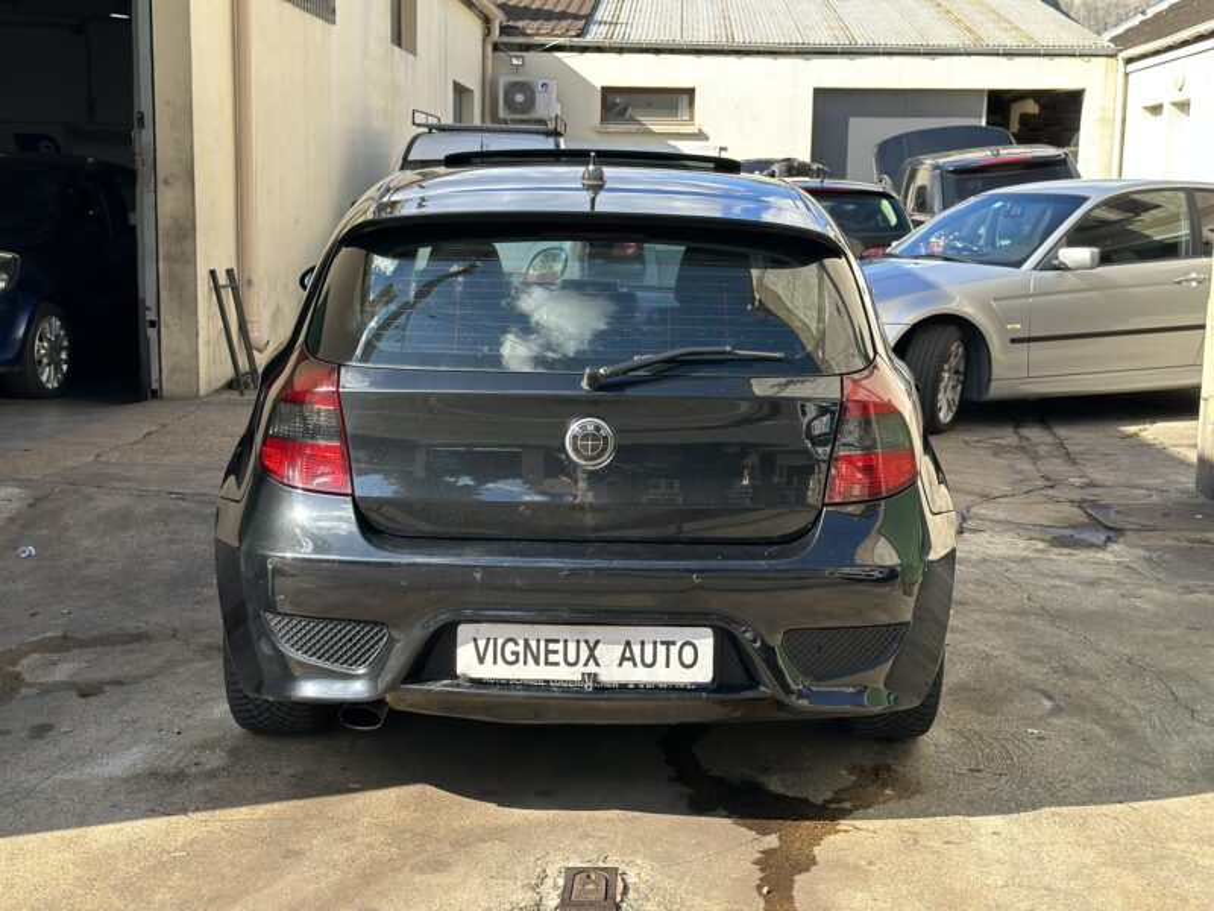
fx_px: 1683
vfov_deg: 30.3
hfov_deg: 39.7
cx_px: 607
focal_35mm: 48
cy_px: 456
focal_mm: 6.86
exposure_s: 1/864
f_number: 1.78
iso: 64
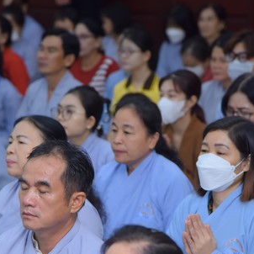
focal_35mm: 205
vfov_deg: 8.5
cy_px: 216
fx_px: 1702
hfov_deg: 8.5
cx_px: 82
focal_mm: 112
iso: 1250
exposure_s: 1/125
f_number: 5
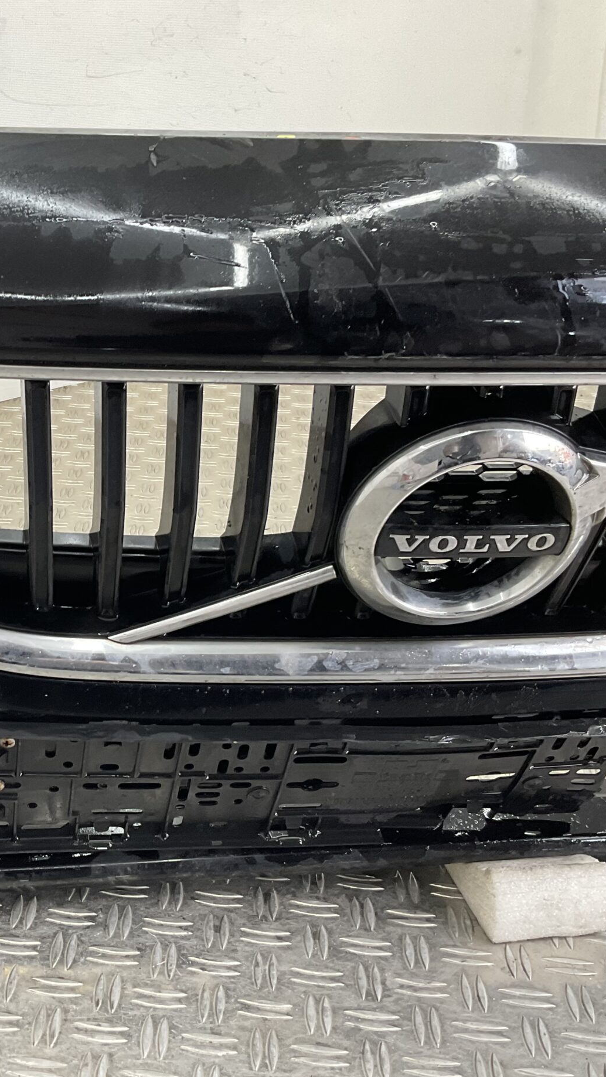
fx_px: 1257
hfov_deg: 26.3
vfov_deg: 46.4
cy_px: 555
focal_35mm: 44
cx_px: 73
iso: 64
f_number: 1.8
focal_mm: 3
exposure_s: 1/120
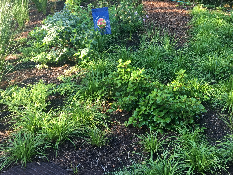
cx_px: 143
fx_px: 337
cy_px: 57
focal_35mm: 50
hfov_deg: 38.0
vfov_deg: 28.9
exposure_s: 1/40
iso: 32
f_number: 2.2
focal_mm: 4.15
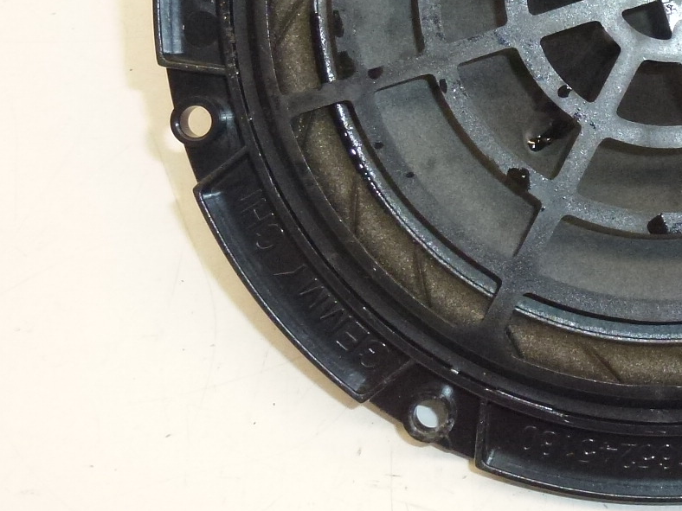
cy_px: 16
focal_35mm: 78
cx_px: 671
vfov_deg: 18.5
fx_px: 1537
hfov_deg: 24.0
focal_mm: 5.4
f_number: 3.5
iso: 400
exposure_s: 1/200
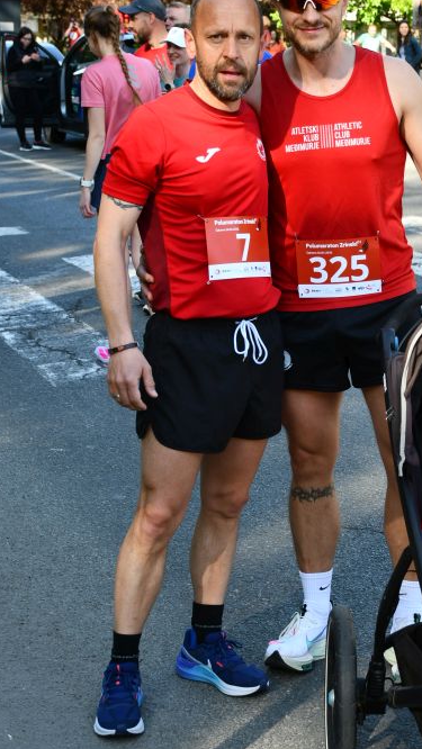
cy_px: 410
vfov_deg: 27.5
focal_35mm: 77
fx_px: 1531
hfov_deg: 15.6
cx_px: 335
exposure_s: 1/250
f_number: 5.6
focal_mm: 34
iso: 250
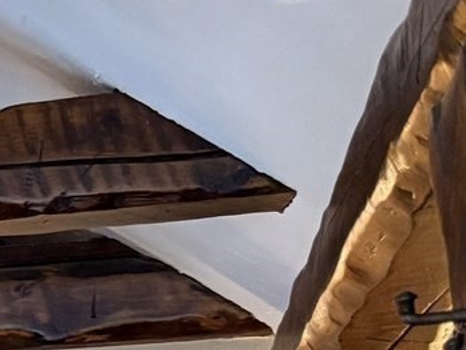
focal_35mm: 153
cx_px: -781
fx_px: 2060
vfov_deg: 8.9
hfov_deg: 10.4
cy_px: 786
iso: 320
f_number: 1.6
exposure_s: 1/60
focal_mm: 5.96
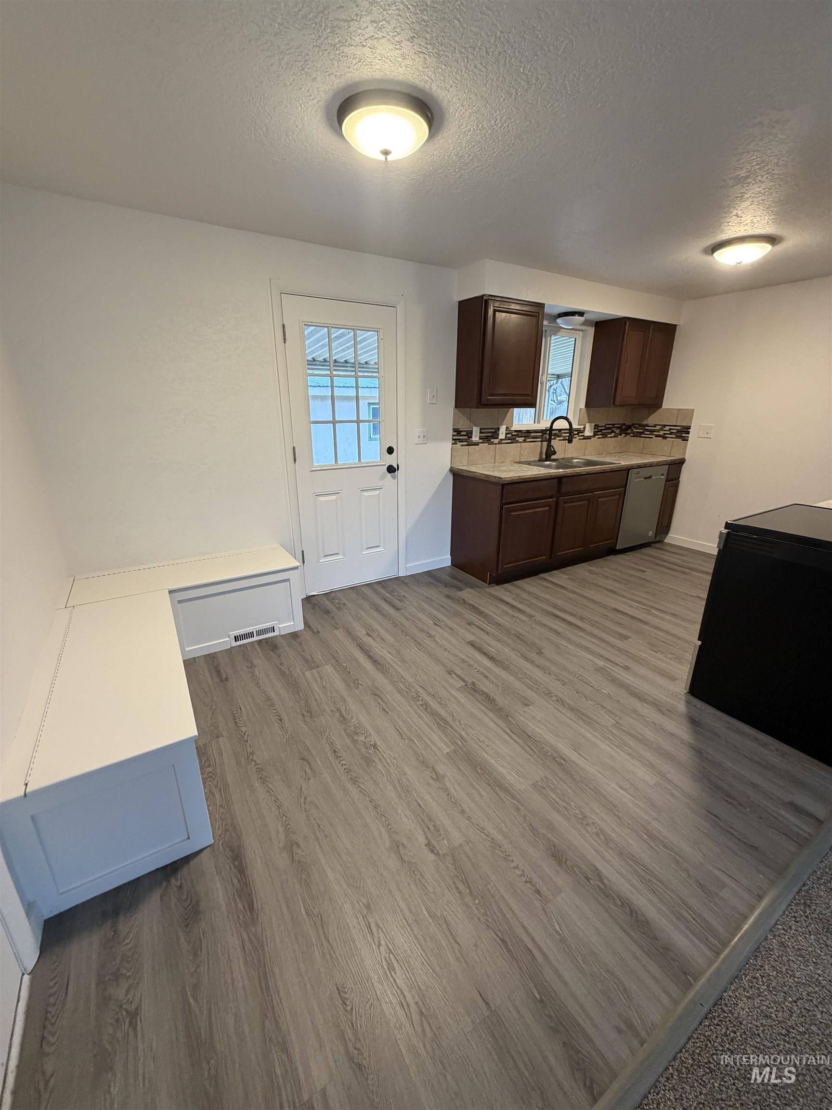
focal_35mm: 14
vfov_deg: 102.1
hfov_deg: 85.7
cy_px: 555
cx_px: 416
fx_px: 449
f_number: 2.2
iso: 320
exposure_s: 1/60
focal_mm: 2.22
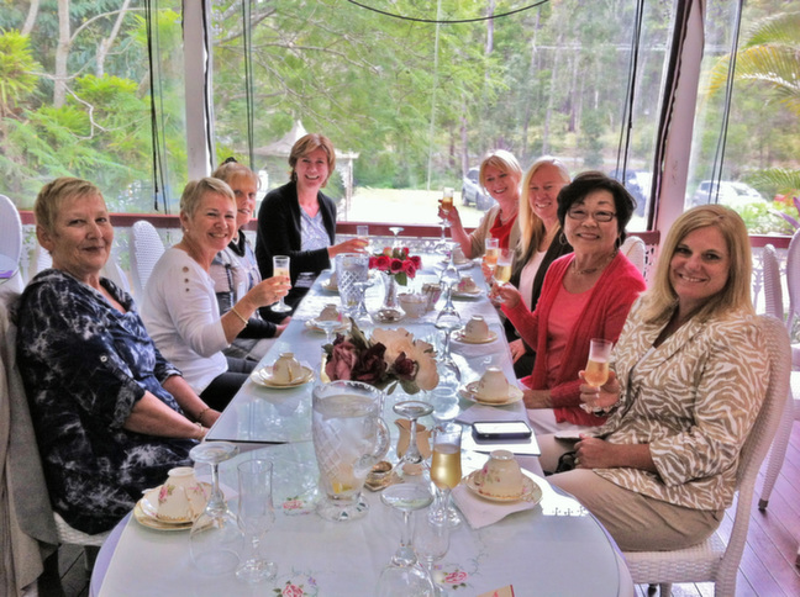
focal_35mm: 35
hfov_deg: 52.7
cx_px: 400
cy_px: 298
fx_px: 808
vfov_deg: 40.6
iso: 100
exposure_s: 1/60
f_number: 2.8
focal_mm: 3.85
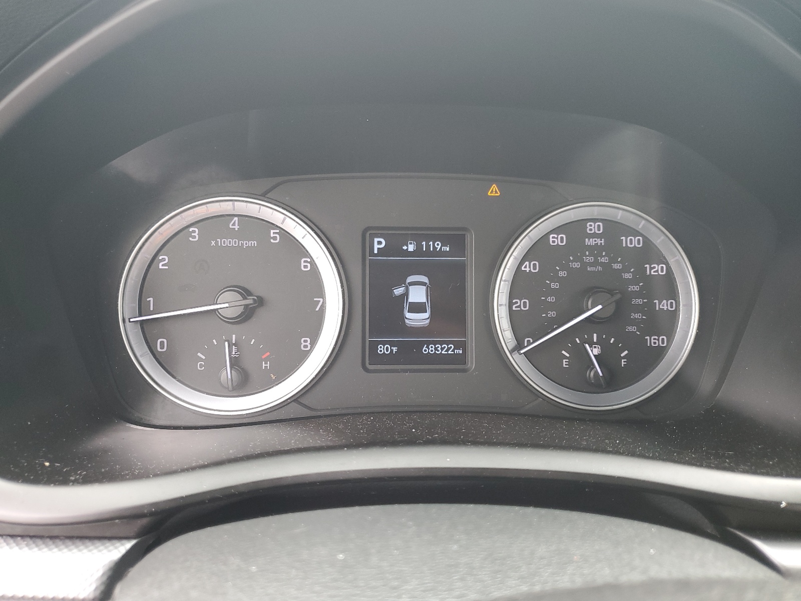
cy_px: 300
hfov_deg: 67.3
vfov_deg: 53.1
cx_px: 400
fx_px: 602
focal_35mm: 26
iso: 77
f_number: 1.5
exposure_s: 1/60.2
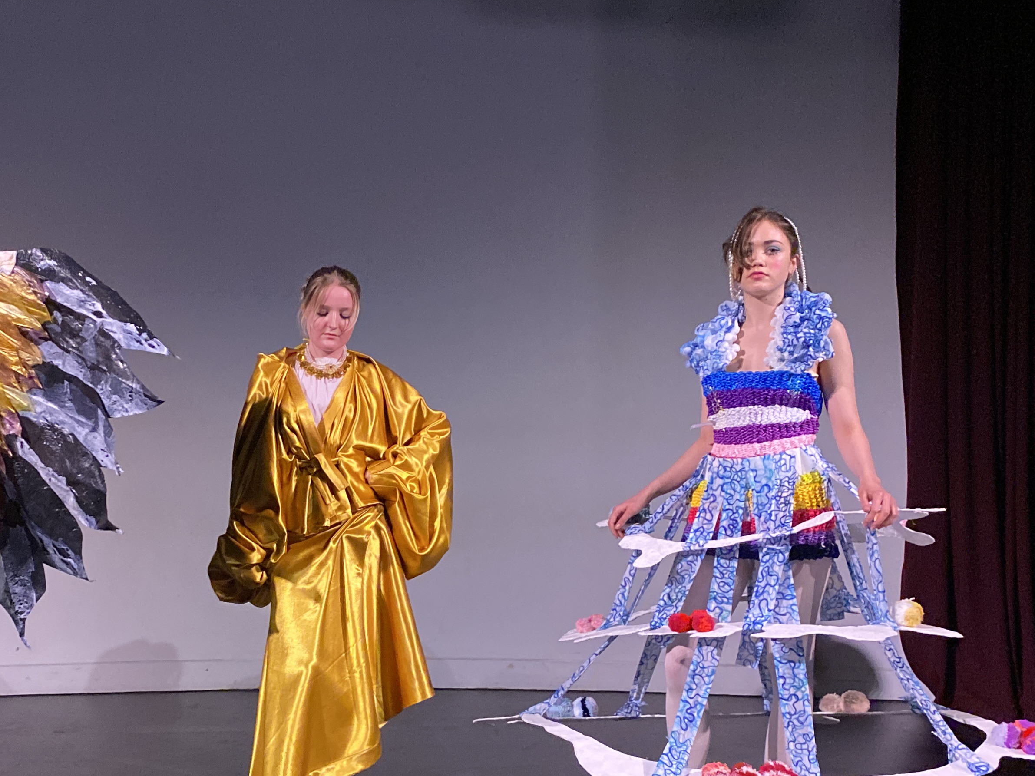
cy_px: 529
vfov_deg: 32.5
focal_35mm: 44
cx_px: 299
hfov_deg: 42.0
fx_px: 1316
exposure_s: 1/32
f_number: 1.8
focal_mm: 4.25
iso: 640
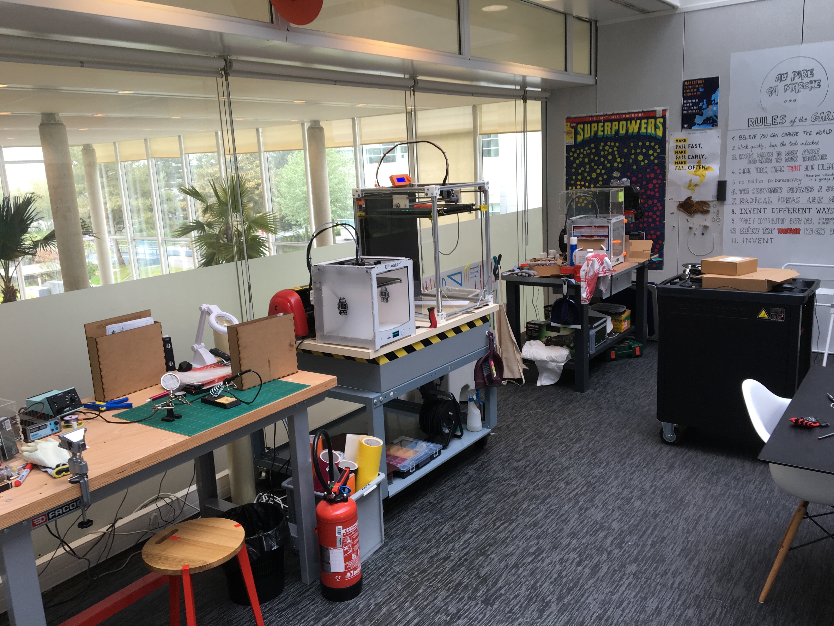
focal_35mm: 29
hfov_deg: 61.7
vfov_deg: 48.2
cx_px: 417
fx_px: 699
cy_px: 313
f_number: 2.2
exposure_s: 1/50
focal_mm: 4.15
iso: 25
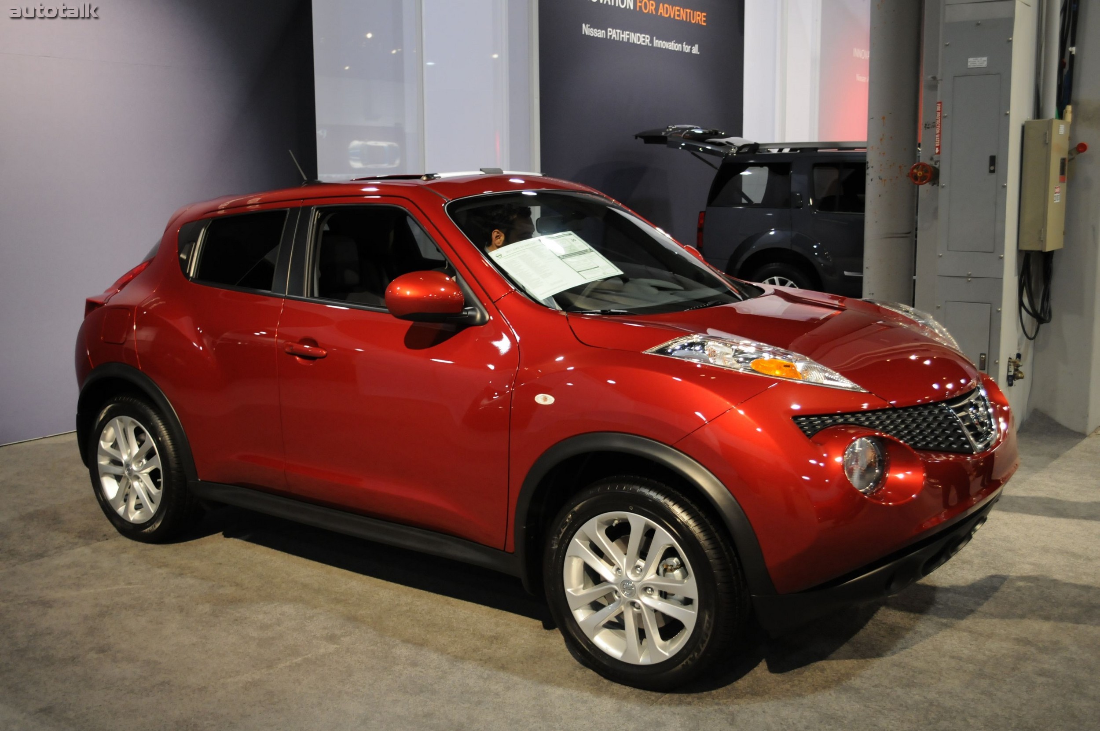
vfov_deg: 36.8
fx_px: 1099
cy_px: 366
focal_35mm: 36
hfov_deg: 53.2
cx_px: 550
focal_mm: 24
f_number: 4
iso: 800
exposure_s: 1/60
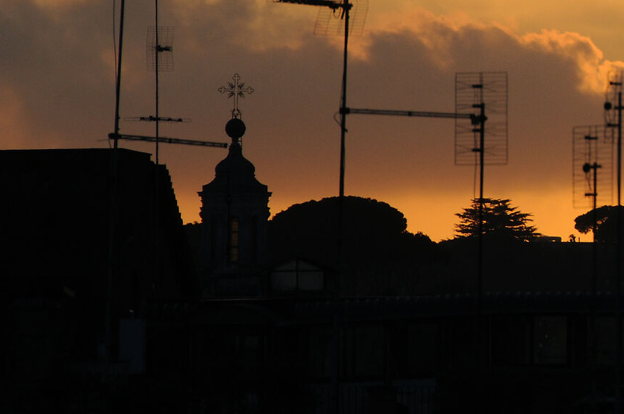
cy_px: -21
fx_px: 12238
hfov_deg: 2.9
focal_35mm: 707
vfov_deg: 1.9
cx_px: 832
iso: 200
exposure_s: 1/320
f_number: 9
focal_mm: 170
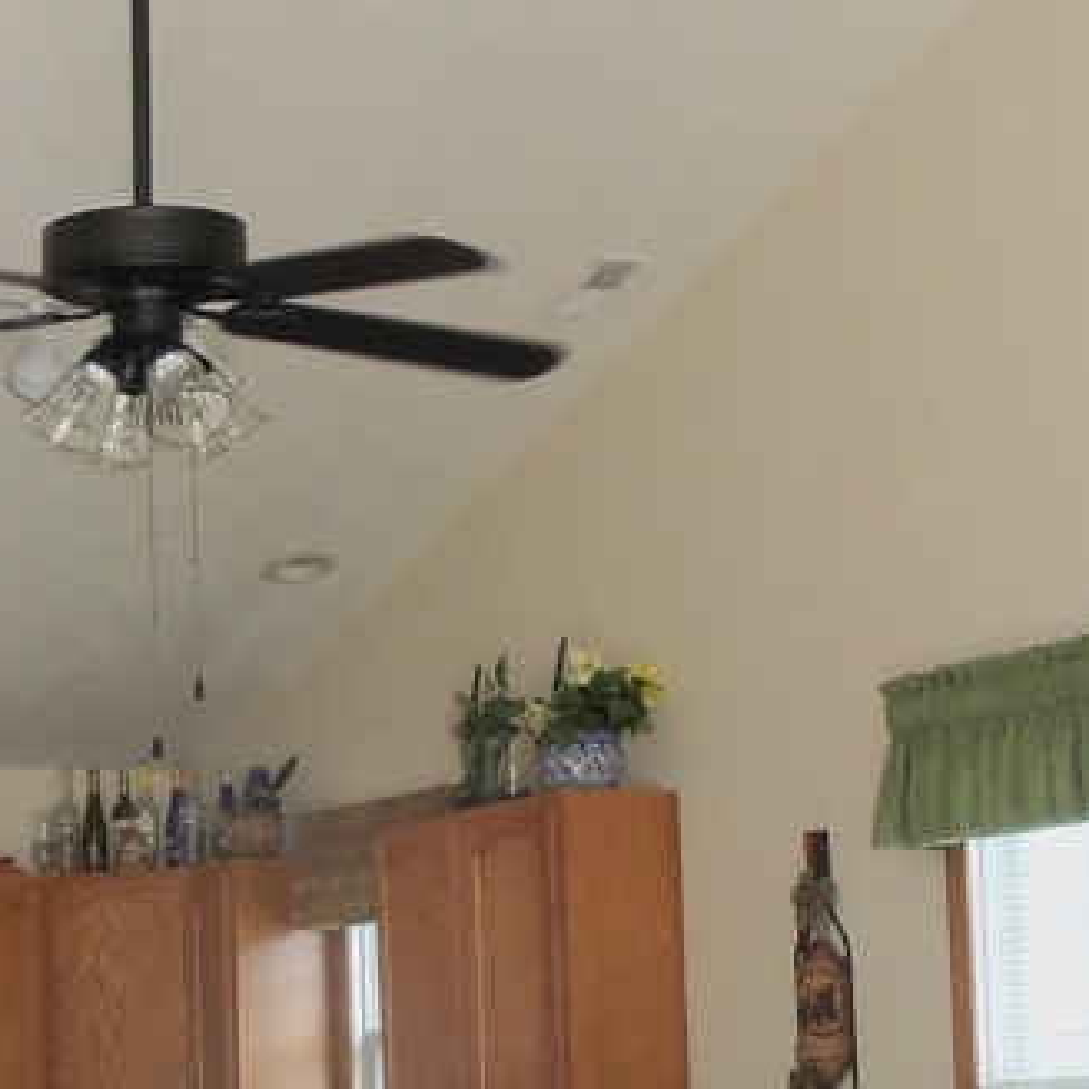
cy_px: 1009
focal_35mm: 102
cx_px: 100
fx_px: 3630
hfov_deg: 16.8
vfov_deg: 16.8
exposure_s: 1/60
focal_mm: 6.7
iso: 200
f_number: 3.6
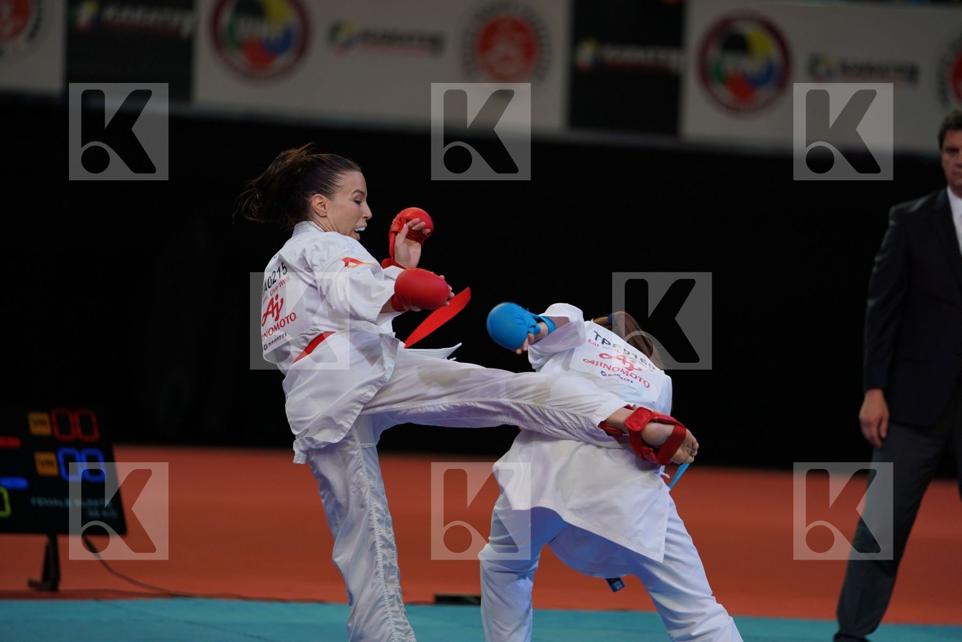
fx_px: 5344
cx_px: 481
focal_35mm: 200
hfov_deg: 10.3
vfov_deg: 6.9
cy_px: 321
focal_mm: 200
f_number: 2.8
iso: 500
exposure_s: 1/1000
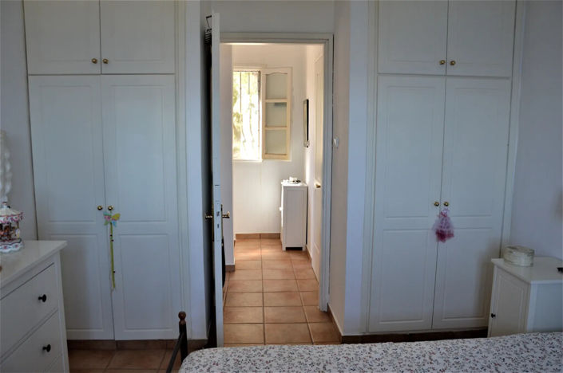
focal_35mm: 27
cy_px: 186
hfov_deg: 67.5
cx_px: 282
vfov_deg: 47.8
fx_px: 422
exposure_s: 1/80
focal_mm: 18
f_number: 4.5
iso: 400
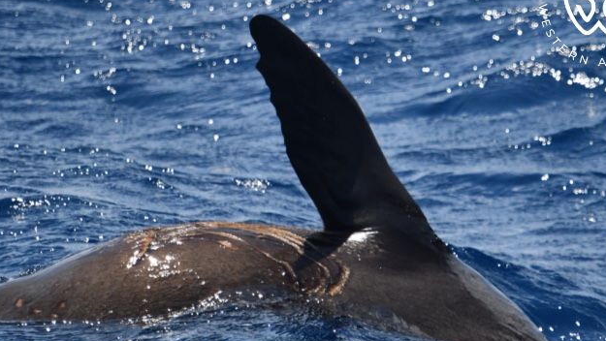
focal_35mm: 804
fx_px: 12923
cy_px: 201
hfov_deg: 2.7
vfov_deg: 1.5
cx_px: 275
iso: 1400
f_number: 6.3
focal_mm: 600
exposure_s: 1/8000
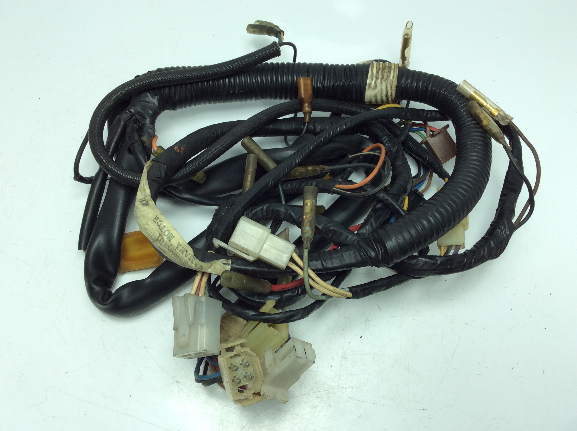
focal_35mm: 32
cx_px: 288
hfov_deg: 56.9
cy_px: 216
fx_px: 533
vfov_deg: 44.1
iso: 32
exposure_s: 1/252
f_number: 2.4
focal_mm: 3.3
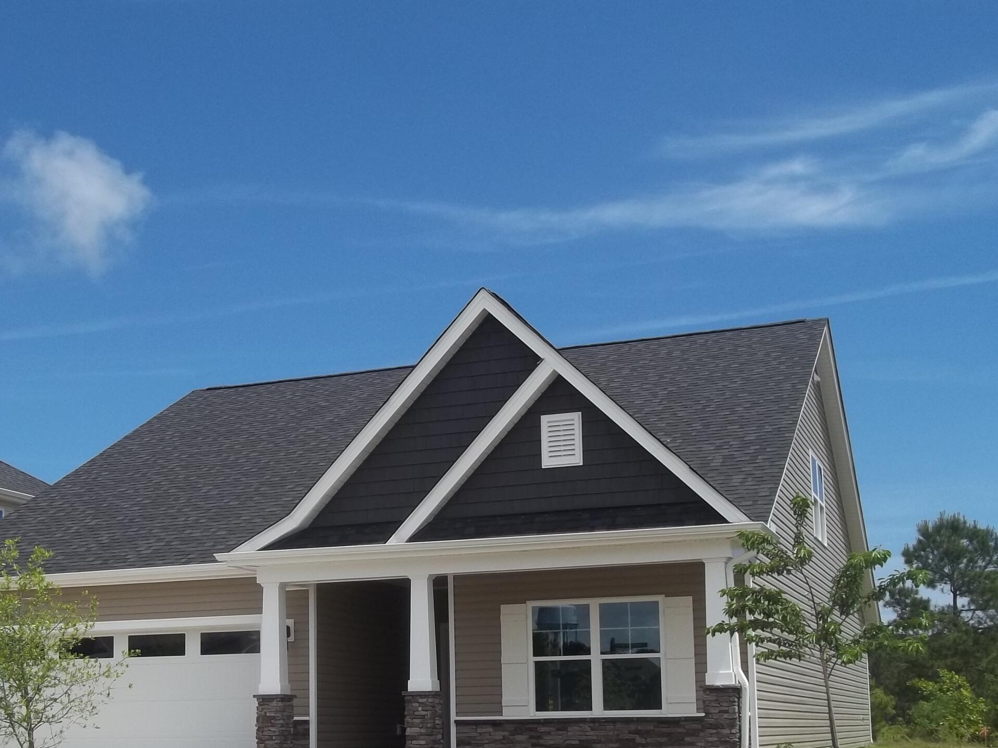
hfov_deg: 37.8
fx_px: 1442
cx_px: 348
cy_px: 575
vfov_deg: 28.6
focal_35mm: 50
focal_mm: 5.7
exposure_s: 1/250
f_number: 8.8
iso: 64
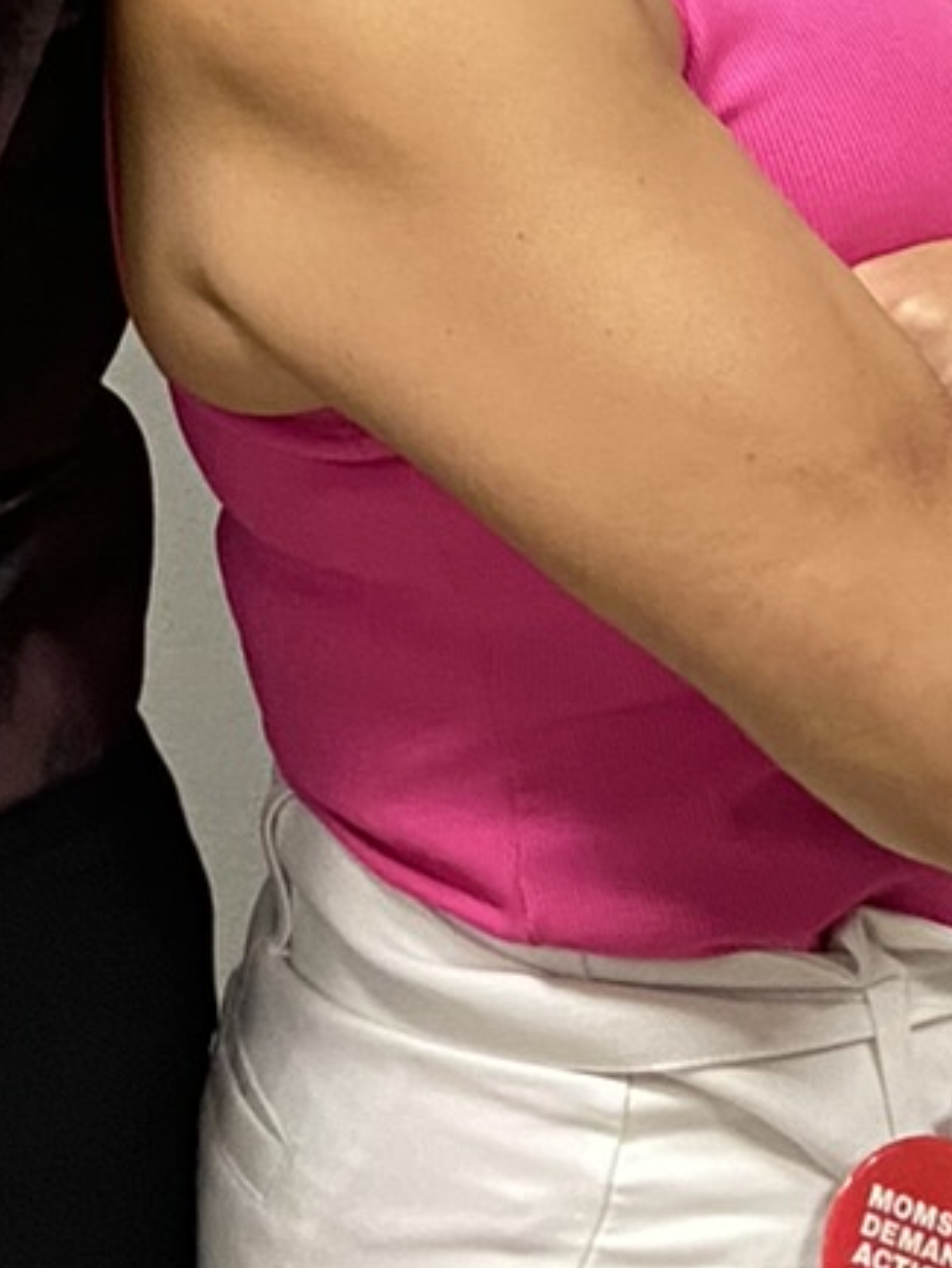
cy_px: -495
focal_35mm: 123
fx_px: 4508
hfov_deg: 12.0
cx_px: 360
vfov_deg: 15.1
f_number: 1.8
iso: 320
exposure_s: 1/60
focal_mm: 4.25
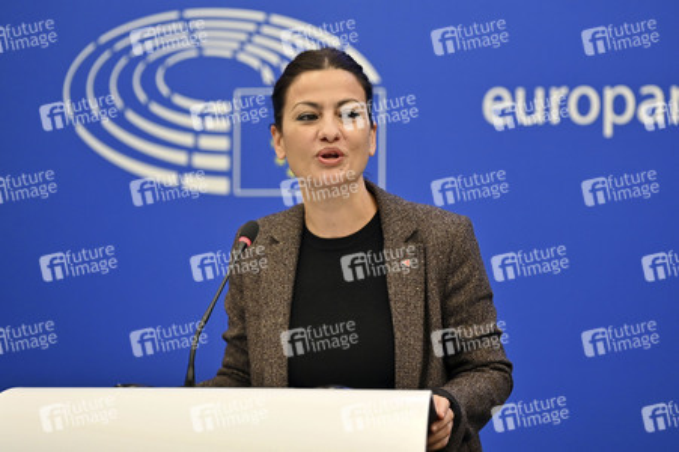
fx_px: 2544
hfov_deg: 15.2
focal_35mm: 135
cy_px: 226
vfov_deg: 10.1
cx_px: 340
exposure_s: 1/160
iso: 640
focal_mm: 135
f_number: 2.8
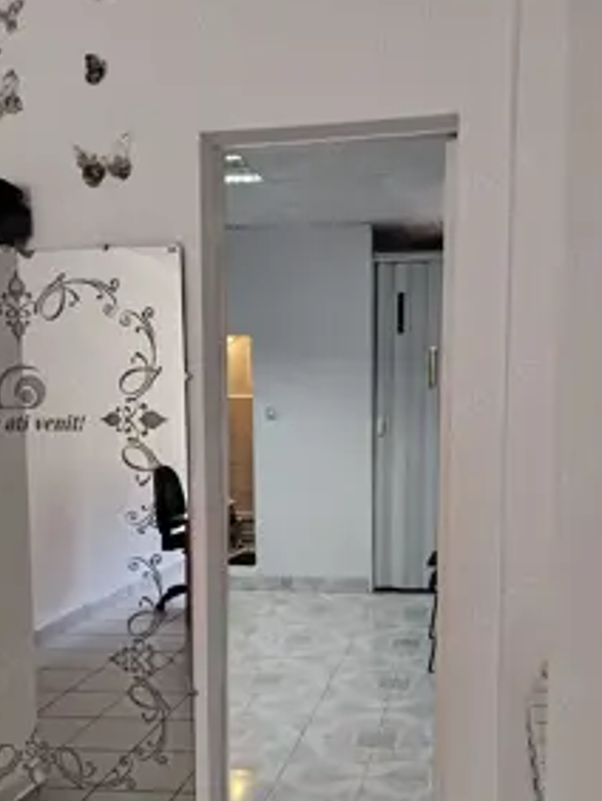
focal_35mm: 34
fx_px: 787
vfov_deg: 53.6
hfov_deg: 41.7
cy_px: 472
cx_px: 349
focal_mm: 5.25
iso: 872
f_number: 1.75
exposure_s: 1/25
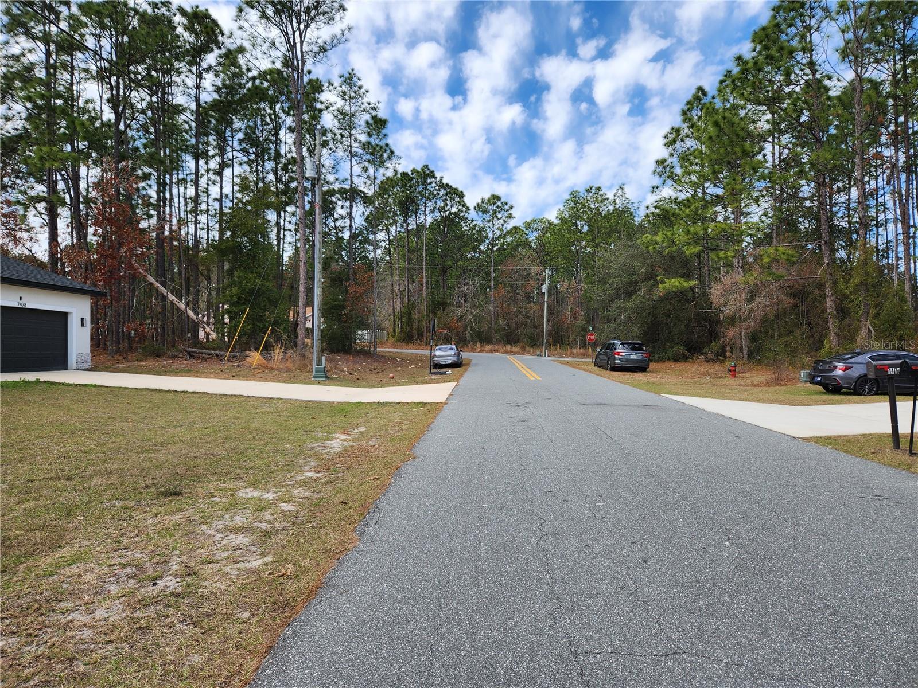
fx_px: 610
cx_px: 459
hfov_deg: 73.9
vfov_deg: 58.9
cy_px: 344
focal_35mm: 23
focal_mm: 5.4
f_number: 1.8
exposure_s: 1/1033
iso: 20
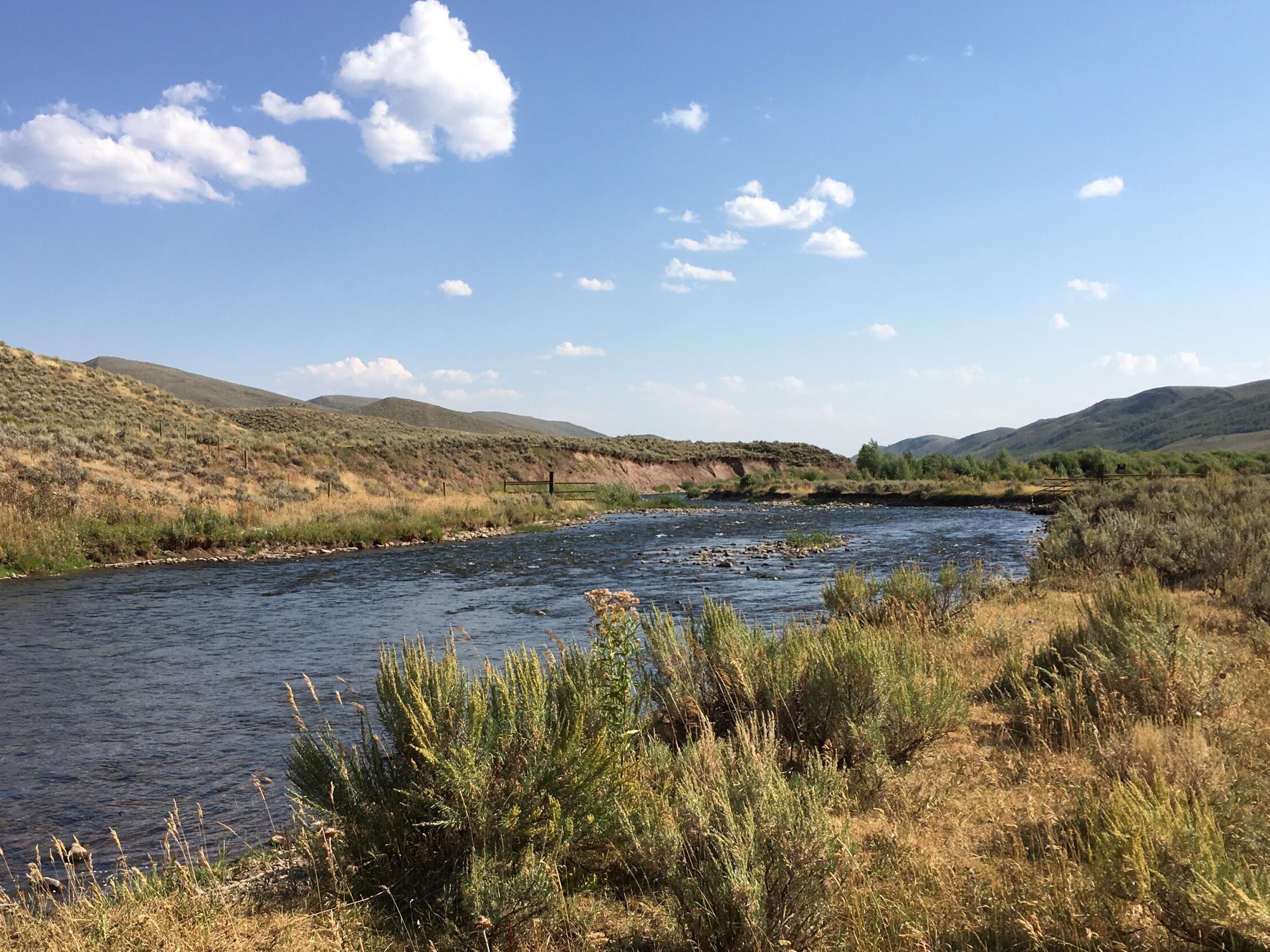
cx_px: 592
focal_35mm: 39
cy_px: 578
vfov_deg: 36.7
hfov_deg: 47.8
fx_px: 1431
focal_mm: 4.15
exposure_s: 1/1923
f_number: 2.2
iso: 25
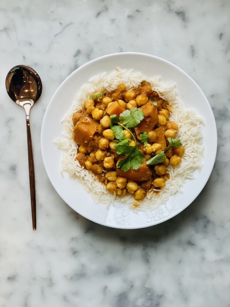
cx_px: 115
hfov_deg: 28.0
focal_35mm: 52
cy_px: 154
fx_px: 461
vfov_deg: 36.8
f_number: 2
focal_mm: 6
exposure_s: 1/120
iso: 100
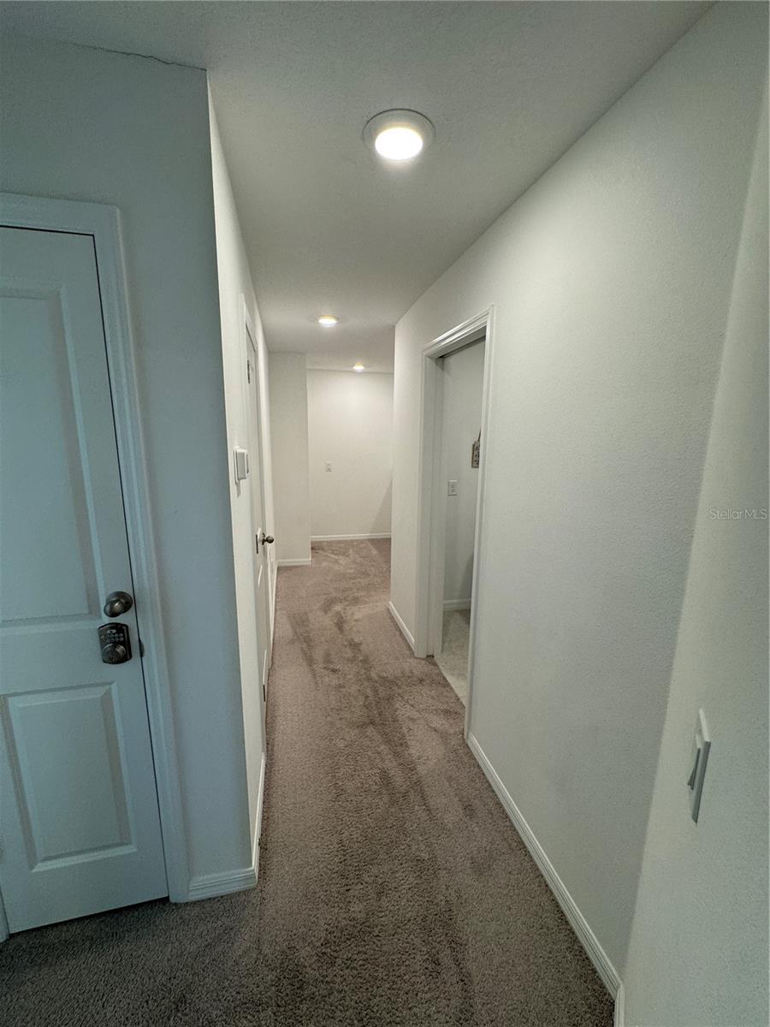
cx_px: 385
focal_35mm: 14
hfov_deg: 85.7
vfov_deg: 102.1
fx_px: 415
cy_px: 514
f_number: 2.2
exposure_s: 1/120
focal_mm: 2.22
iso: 160
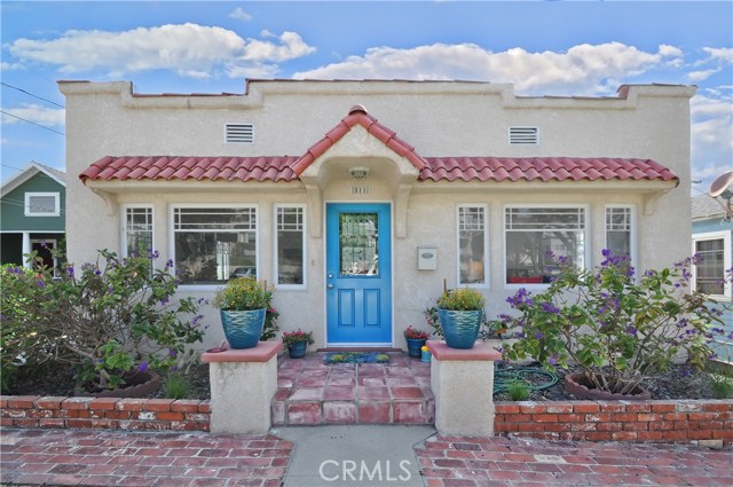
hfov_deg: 100.5
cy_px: 244
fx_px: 305
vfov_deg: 77.2
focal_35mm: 15
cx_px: 366
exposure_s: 1/100
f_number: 10
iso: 220
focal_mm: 10
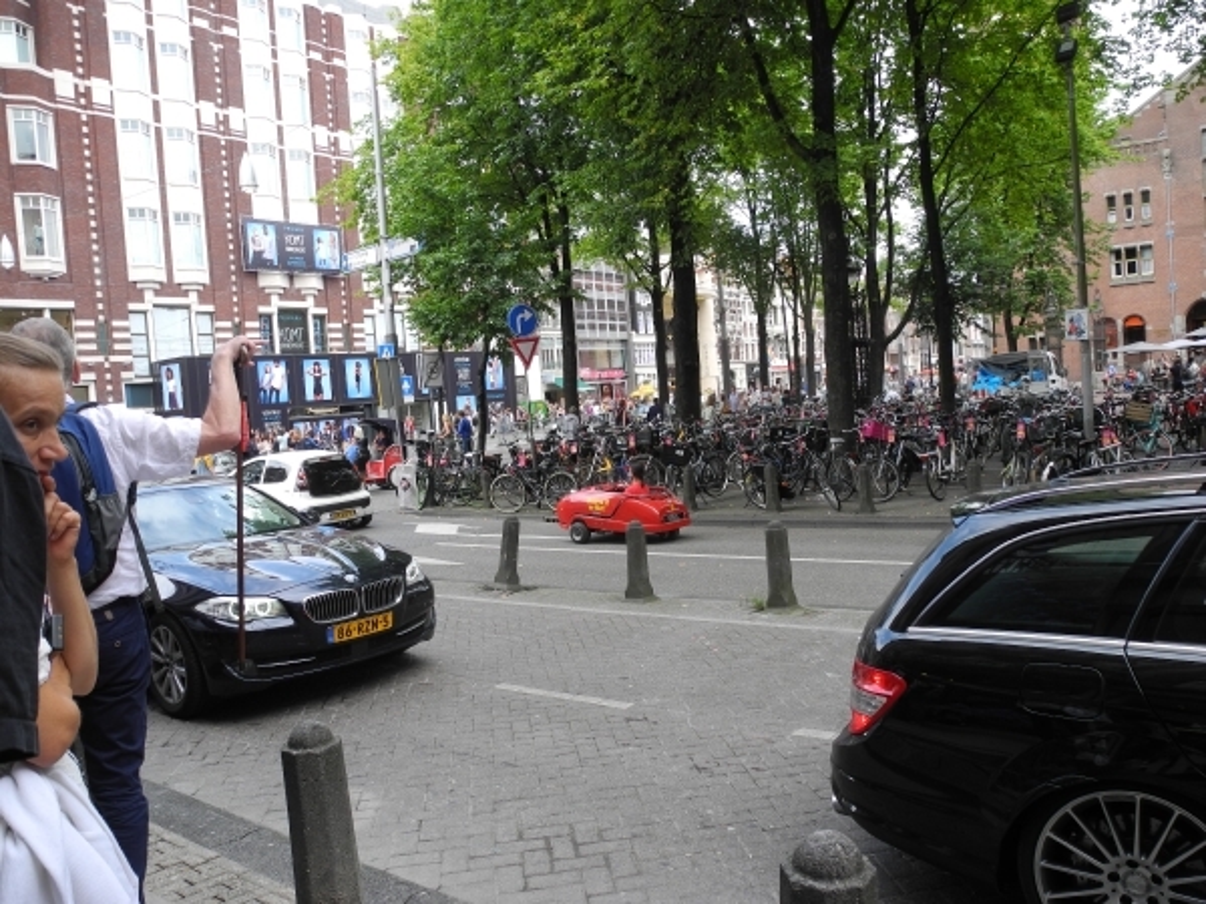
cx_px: 603
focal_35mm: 28
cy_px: 452
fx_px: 976
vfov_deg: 49.7
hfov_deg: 63.4
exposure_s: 1/200
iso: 100
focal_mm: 6
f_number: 2.8
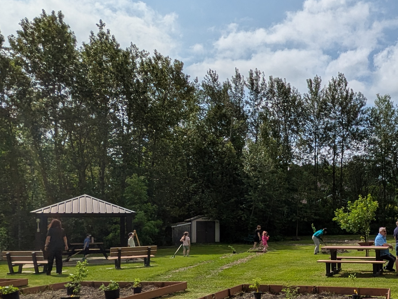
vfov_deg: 38.8
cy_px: 217
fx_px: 414
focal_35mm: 36
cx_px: 320
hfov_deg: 48.4
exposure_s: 1/6410
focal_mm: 1.83
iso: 52
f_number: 2.2
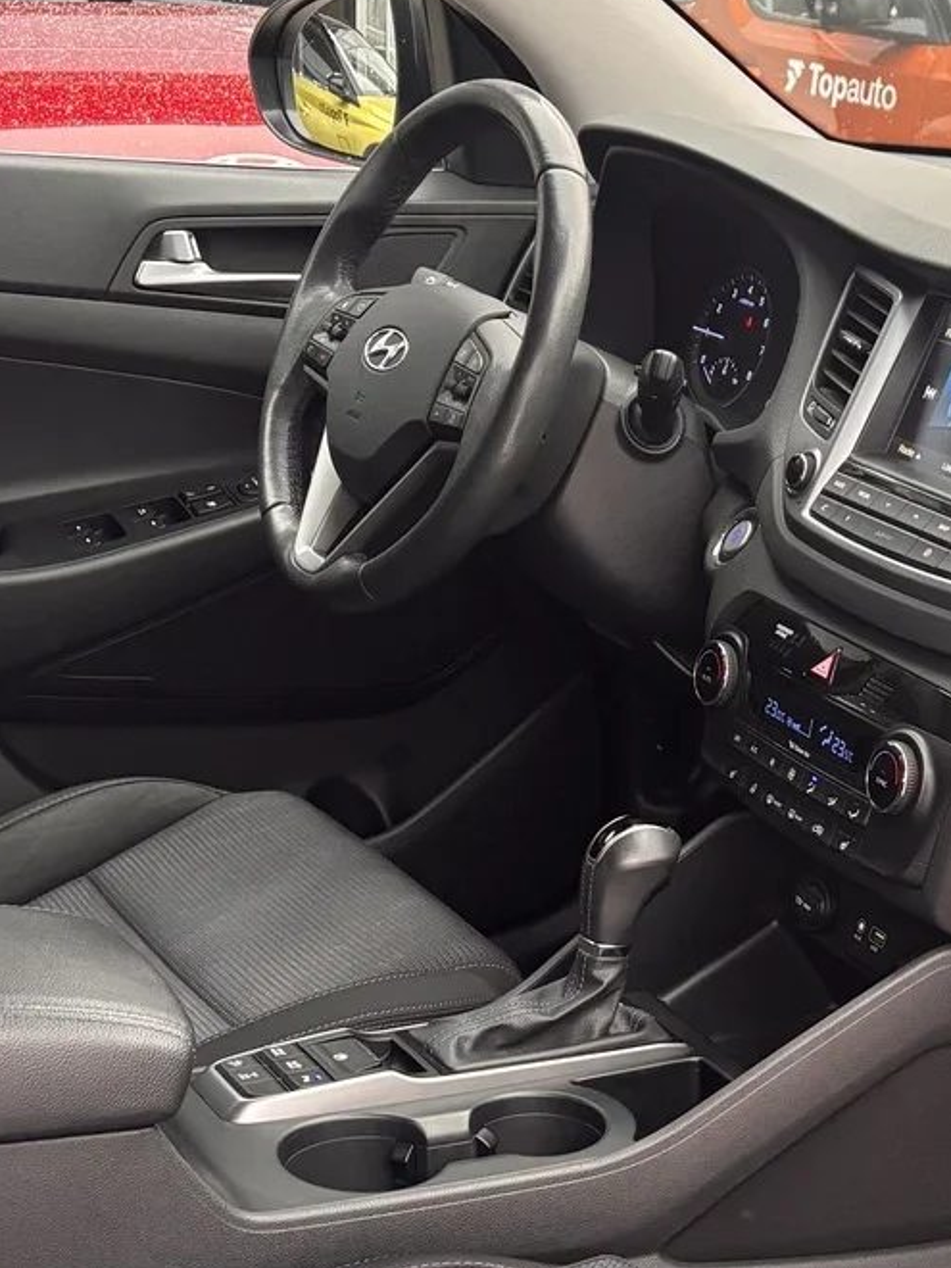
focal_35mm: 63
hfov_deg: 22.0
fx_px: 2308
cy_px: 986
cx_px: 1041
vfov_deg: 30.1
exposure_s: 1/72
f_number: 1.6
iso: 125
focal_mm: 5.96
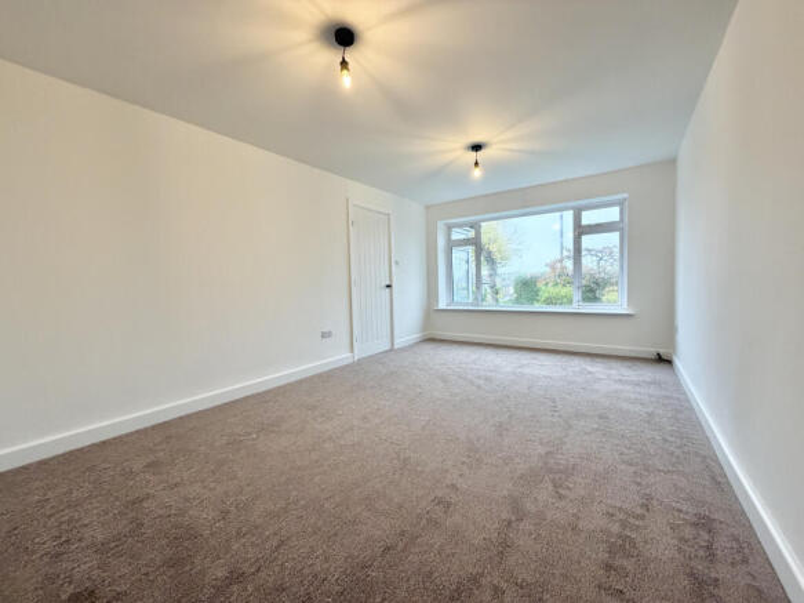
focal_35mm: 14
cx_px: 402
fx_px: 325
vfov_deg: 85.7
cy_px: 302
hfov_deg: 102.1
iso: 320
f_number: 2.2
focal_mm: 2.22
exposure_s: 1/121
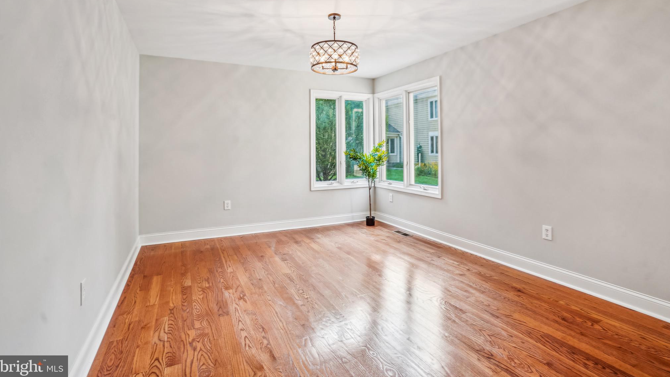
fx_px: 302
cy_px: 153
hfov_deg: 95.9
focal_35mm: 17
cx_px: 334
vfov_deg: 63.4
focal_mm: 16
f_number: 8
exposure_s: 1/15
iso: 200
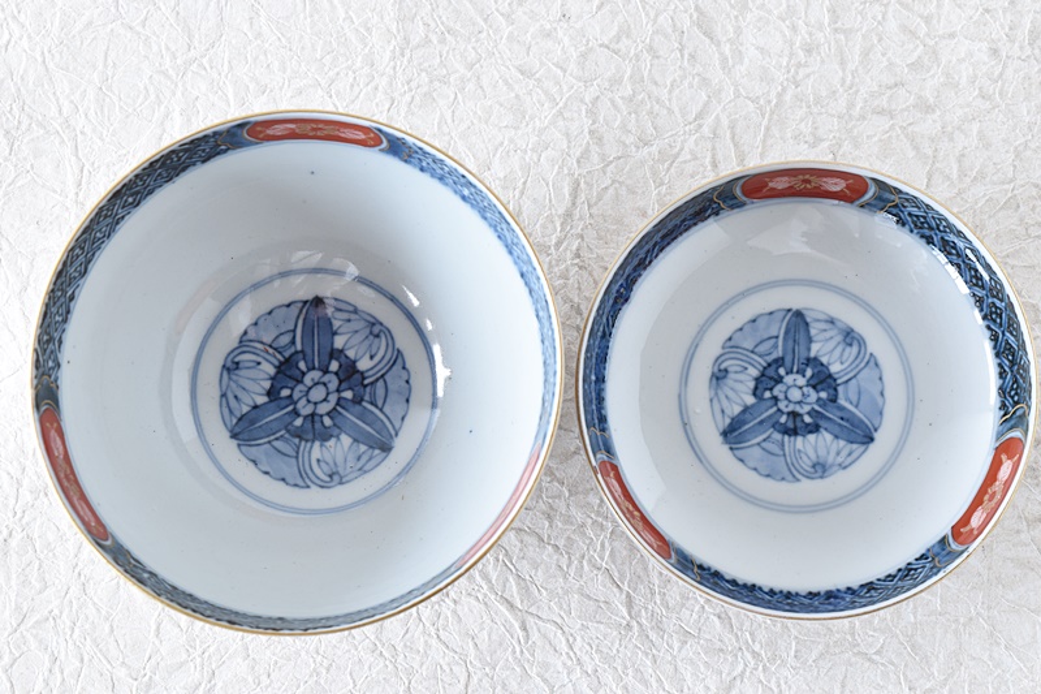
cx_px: 520
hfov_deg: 24.6
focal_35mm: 82
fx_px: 2385
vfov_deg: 16.5
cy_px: 347
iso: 400
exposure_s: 1/1.3
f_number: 9
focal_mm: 55
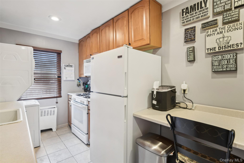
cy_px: 82
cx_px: 122
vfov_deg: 70.4
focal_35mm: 17
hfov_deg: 93.3
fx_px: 115
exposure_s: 1/13
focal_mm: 17
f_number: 8
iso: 200
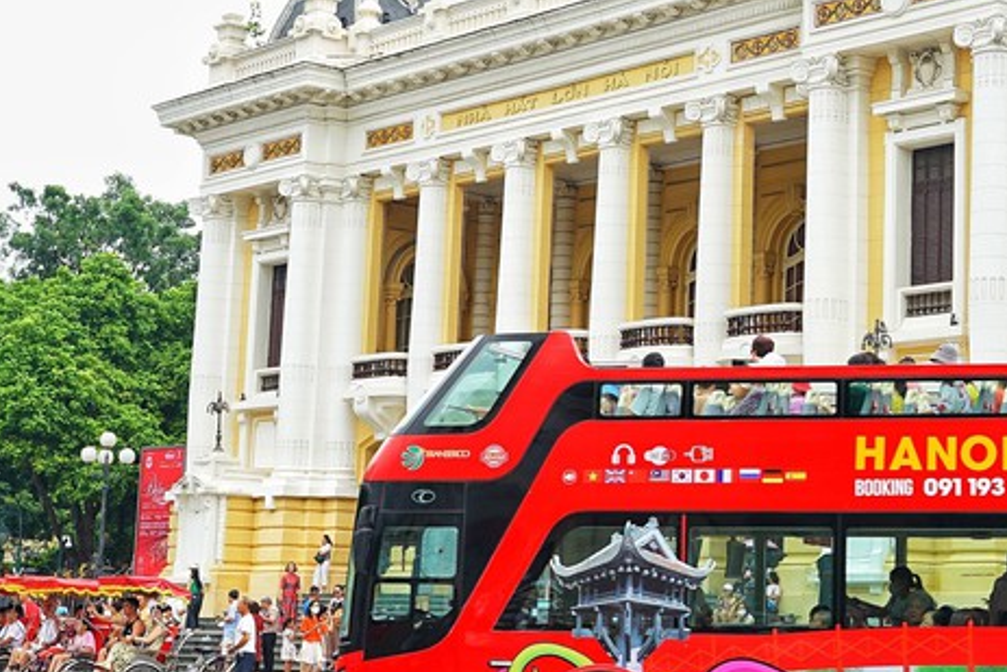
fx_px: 2182
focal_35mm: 78
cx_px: 844
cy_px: 227
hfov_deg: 25.4
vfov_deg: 17.5
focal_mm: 28
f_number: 4
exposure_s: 1/125
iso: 100
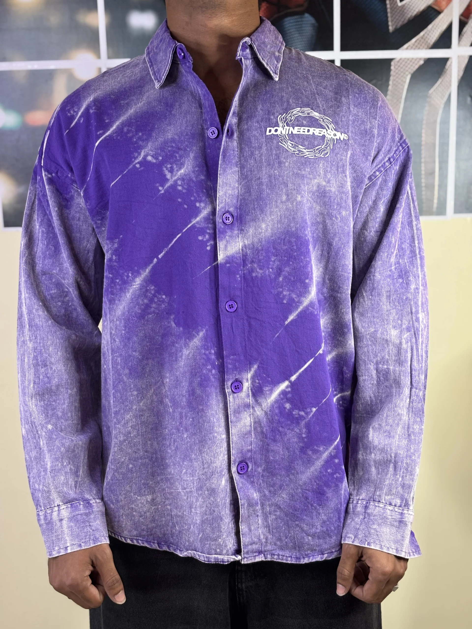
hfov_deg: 28.0
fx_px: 945
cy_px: 314
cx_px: 236
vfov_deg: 36.8
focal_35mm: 52
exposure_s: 1/50
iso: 125
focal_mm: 5.96
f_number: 1.6
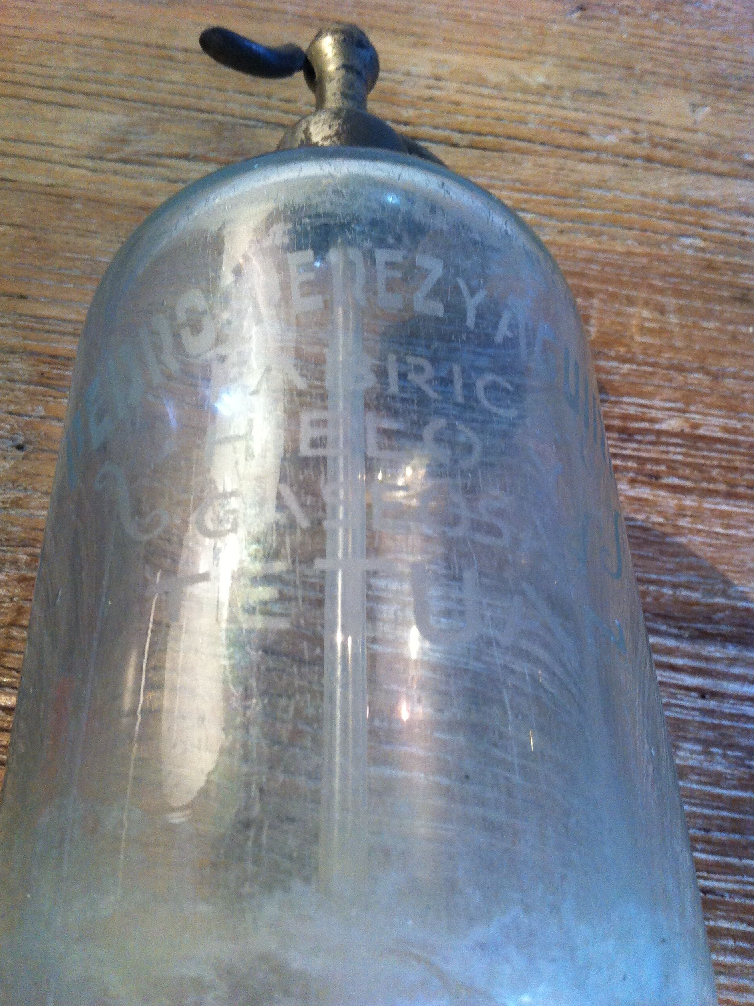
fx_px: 1046
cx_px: 371
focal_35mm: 36
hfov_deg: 39.7
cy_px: 513
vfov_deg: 51.4
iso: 125
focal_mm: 3.85
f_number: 2.8
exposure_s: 1/15
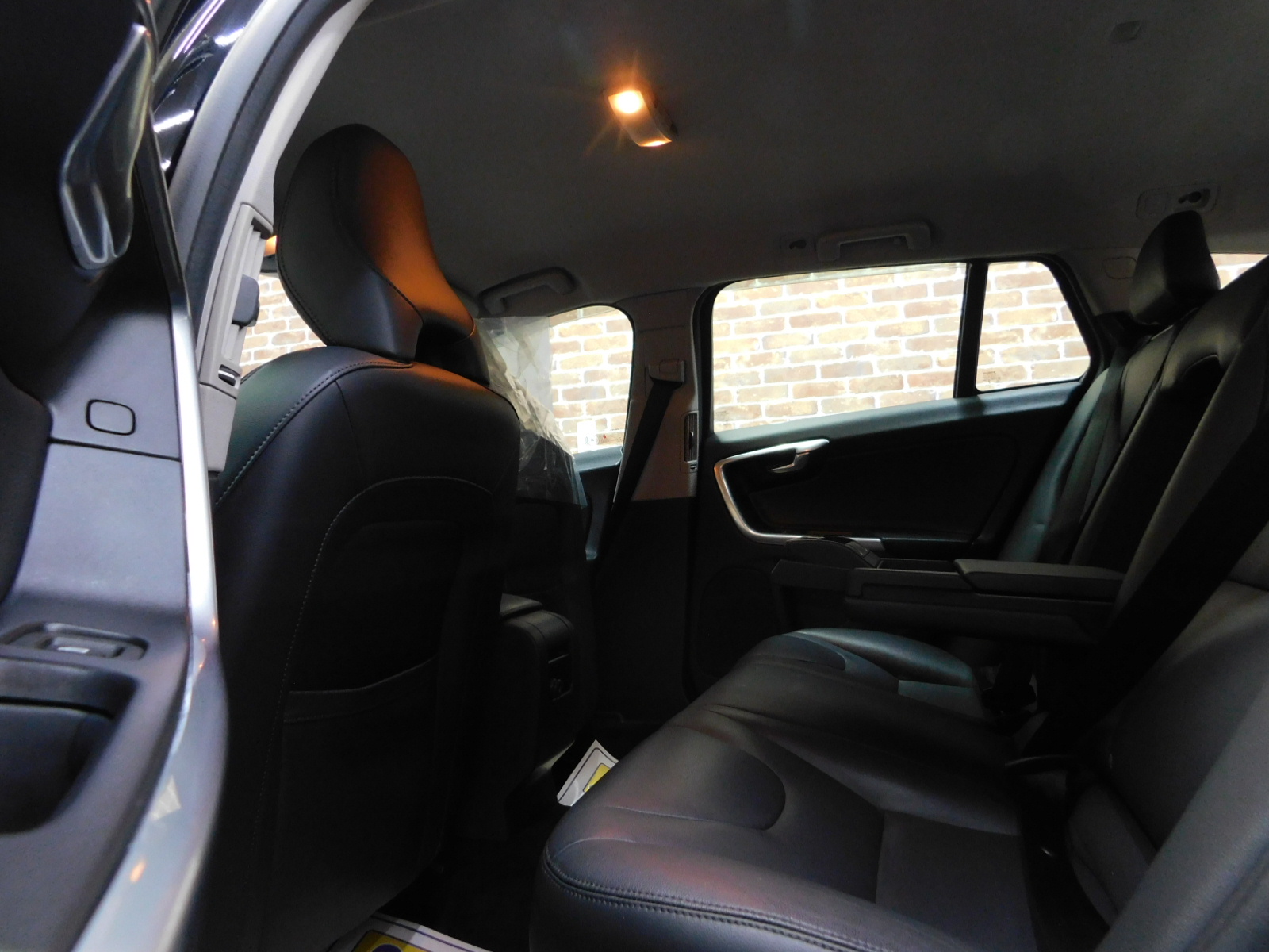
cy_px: 476
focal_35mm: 23
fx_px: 843
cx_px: 634
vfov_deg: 58.9
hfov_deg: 73.9
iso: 400
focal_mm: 4
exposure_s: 1/13
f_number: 3
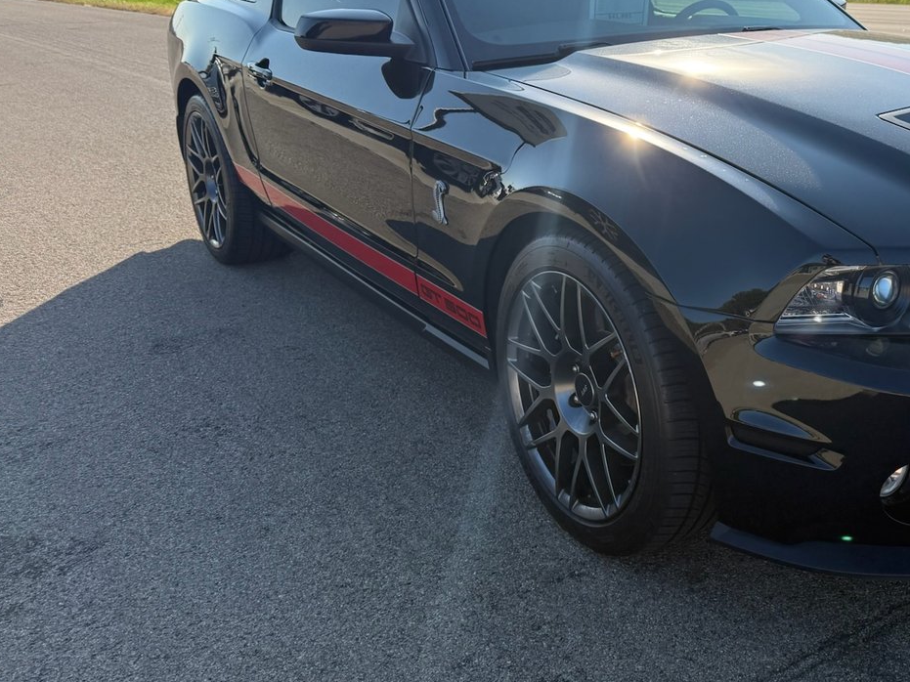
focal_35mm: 39
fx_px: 1025
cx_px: 728
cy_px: 220
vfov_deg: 36.4
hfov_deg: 45.5
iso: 100
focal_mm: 6.76
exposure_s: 1/3584
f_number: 1.78
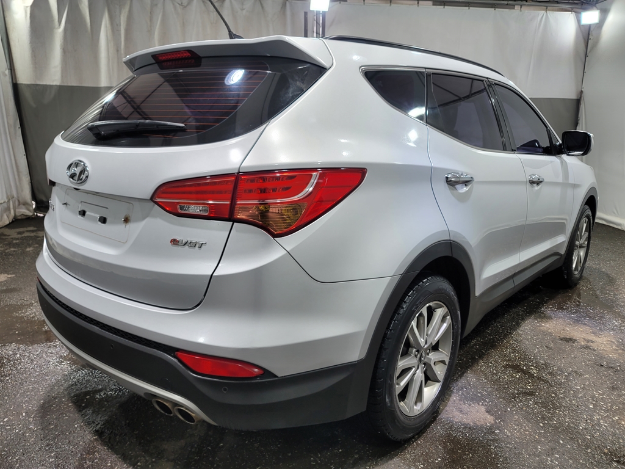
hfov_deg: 69.4
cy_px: 234
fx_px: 451
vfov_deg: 54.9
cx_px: 312
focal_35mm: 25
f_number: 1.8
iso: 40
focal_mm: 7
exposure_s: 1/120
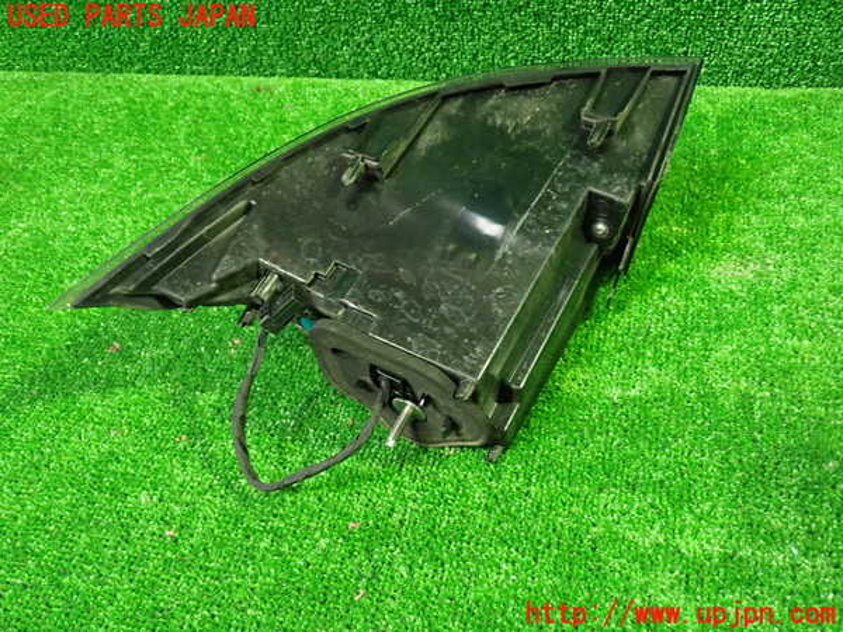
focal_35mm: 30
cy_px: 316
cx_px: 422
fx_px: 731
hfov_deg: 60.0
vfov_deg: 46.8
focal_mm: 5.4
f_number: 2.3
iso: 800
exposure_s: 1/25
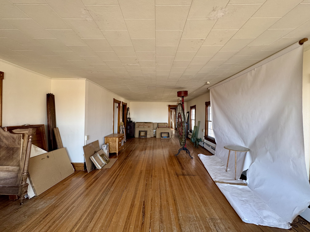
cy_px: 116
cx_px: 155
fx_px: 125
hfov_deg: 102.1
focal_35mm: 14
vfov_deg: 85.7
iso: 160
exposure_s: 1/99
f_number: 2.2
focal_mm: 2.22
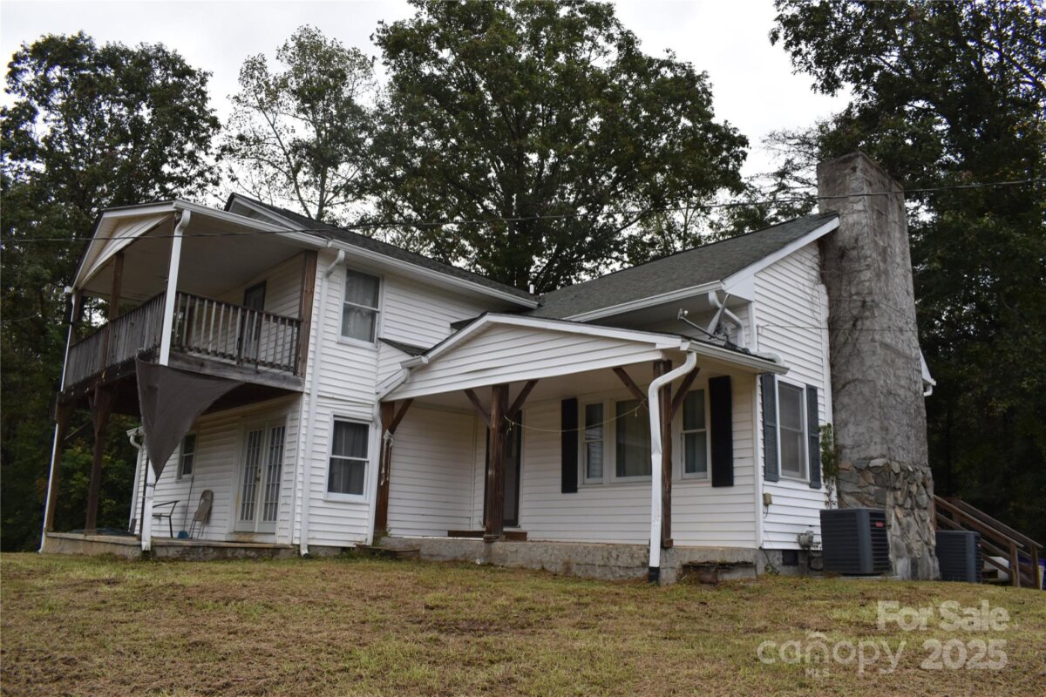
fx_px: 784
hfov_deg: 67.4
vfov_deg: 47.9
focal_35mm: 27
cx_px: 523
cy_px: 348
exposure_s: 1/200
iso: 400
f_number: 7.1
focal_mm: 18
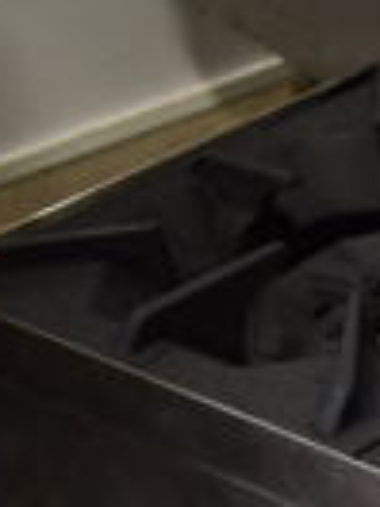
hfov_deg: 10.8
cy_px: 645
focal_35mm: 120
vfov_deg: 15.7
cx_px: 871
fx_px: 1756
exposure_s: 1/30
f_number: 3.5
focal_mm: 18
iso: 560
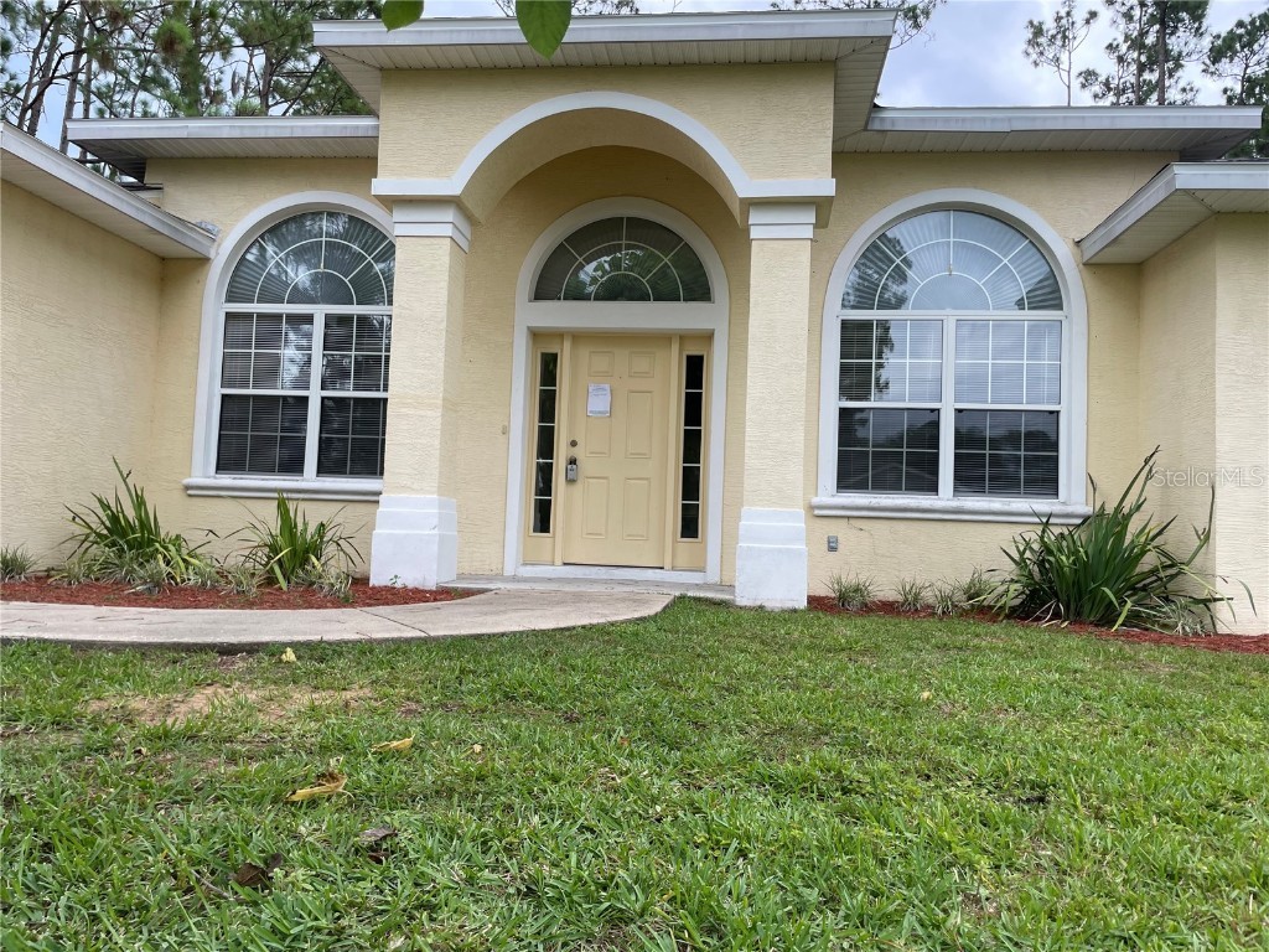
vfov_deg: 53.1
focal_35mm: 26
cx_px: 634
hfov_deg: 67.3
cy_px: 476
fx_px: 953
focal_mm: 4.2
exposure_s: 1/388
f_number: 1.6
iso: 32
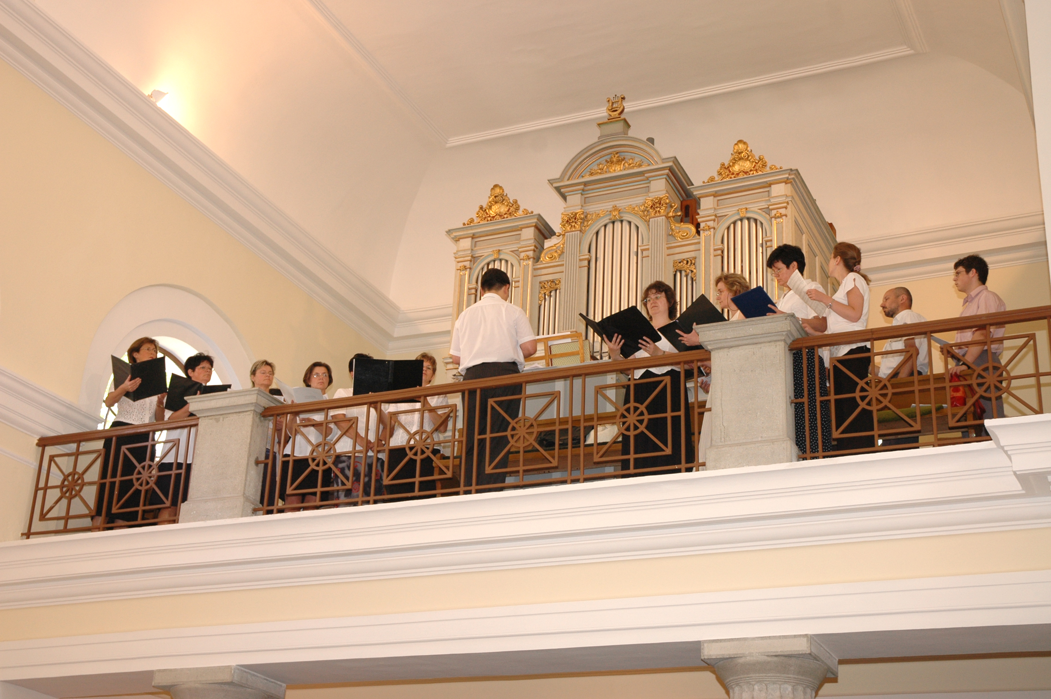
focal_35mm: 52
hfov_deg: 37.9
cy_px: 350
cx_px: 526
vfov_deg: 25.7
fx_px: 1531
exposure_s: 1/40
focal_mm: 35
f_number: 5.6
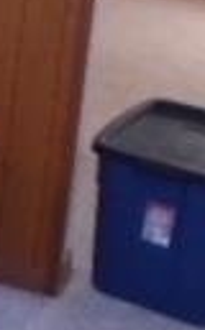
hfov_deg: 8.1
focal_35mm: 137
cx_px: -407
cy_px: -100
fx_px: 1232
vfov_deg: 14.6
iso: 400
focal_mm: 4.6
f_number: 3.2
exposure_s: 1/30
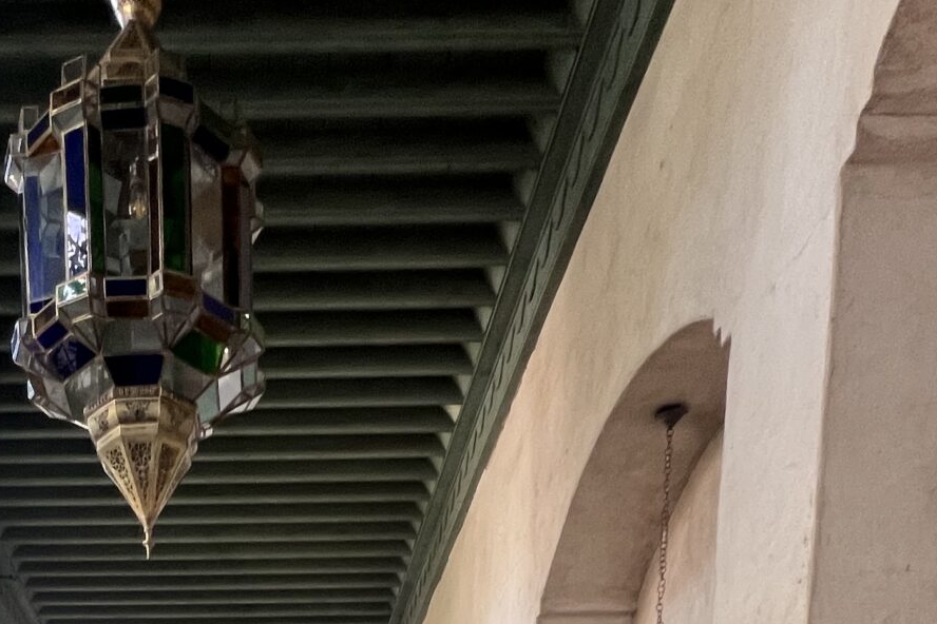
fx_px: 1015
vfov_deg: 19.0
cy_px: 1266
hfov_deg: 47.6
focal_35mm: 39
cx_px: 227
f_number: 1.8
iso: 160
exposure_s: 1/99
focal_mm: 1.57
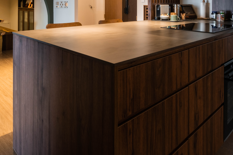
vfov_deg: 38.3
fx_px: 201
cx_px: 101
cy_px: 5
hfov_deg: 60.1
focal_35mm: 31
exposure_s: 1.3
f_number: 20
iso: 800
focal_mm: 16
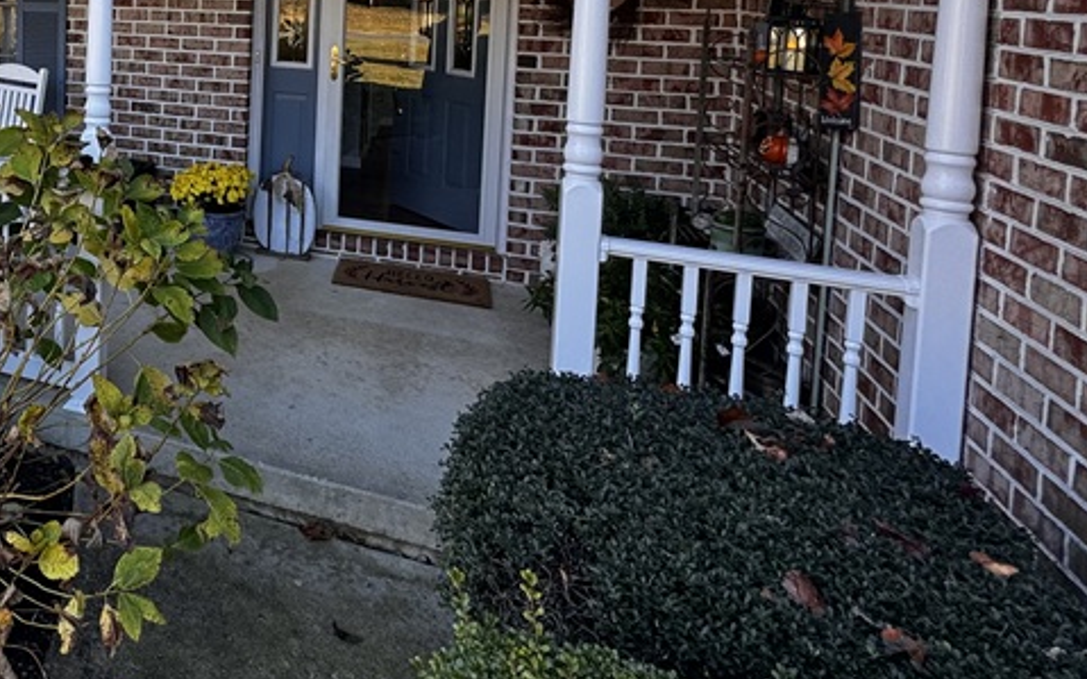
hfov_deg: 50.1
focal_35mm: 31
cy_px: 23
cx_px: 7
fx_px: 918
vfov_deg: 37.0
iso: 40
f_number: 2.2
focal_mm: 2.22
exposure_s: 1/99
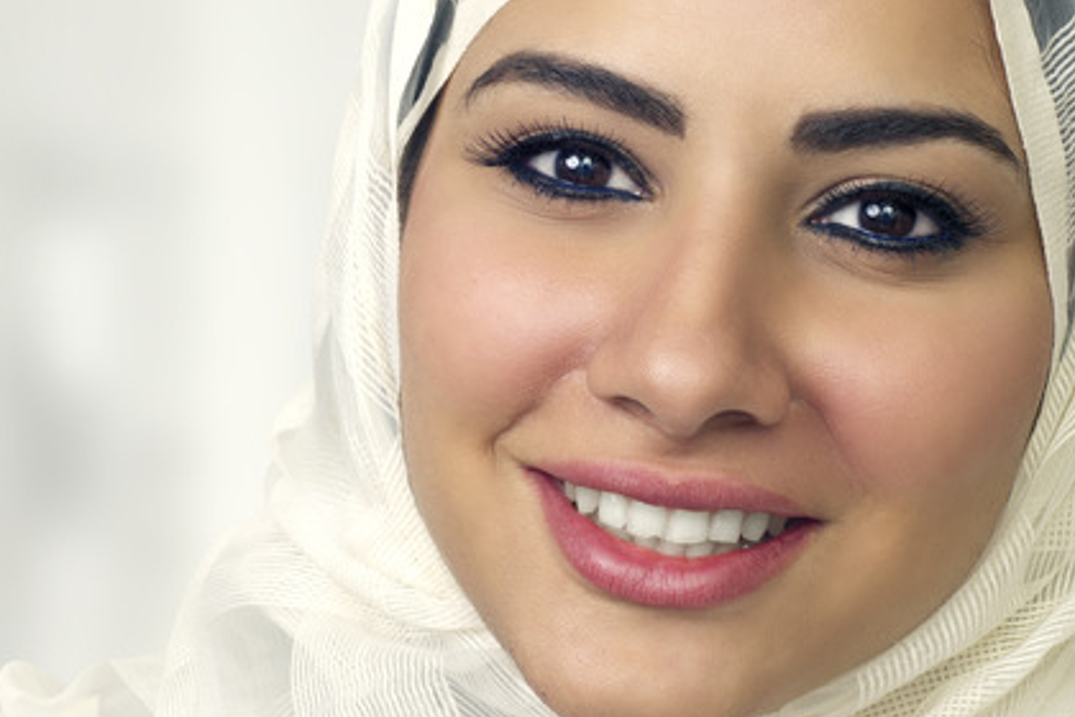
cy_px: 287
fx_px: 3374
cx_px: 238
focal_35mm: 113
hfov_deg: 18.0
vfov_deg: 12.1
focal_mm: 50
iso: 100
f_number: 9
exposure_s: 1/80
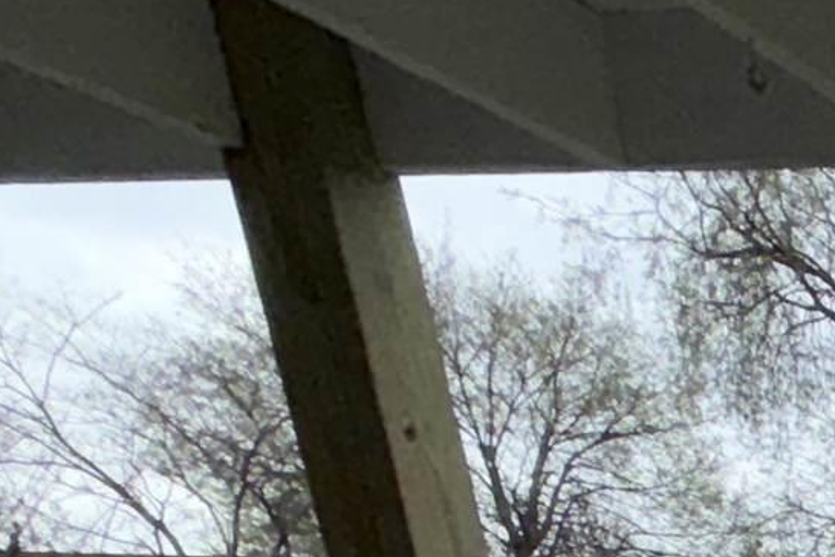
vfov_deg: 11.5
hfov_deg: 15.1
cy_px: 1572
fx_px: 1902
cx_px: 1974
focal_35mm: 82
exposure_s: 1/1368
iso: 16
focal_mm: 2.22
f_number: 2.2
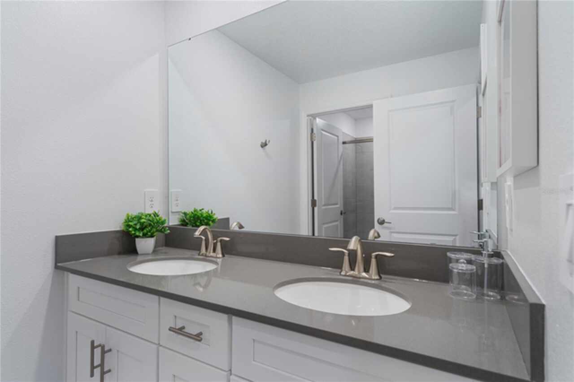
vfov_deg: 67.3
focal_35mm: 18
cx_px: 287
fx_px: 287
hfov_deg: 90.0
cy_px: 191
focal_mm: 18
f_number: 7.1
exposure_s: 1/8
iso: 320
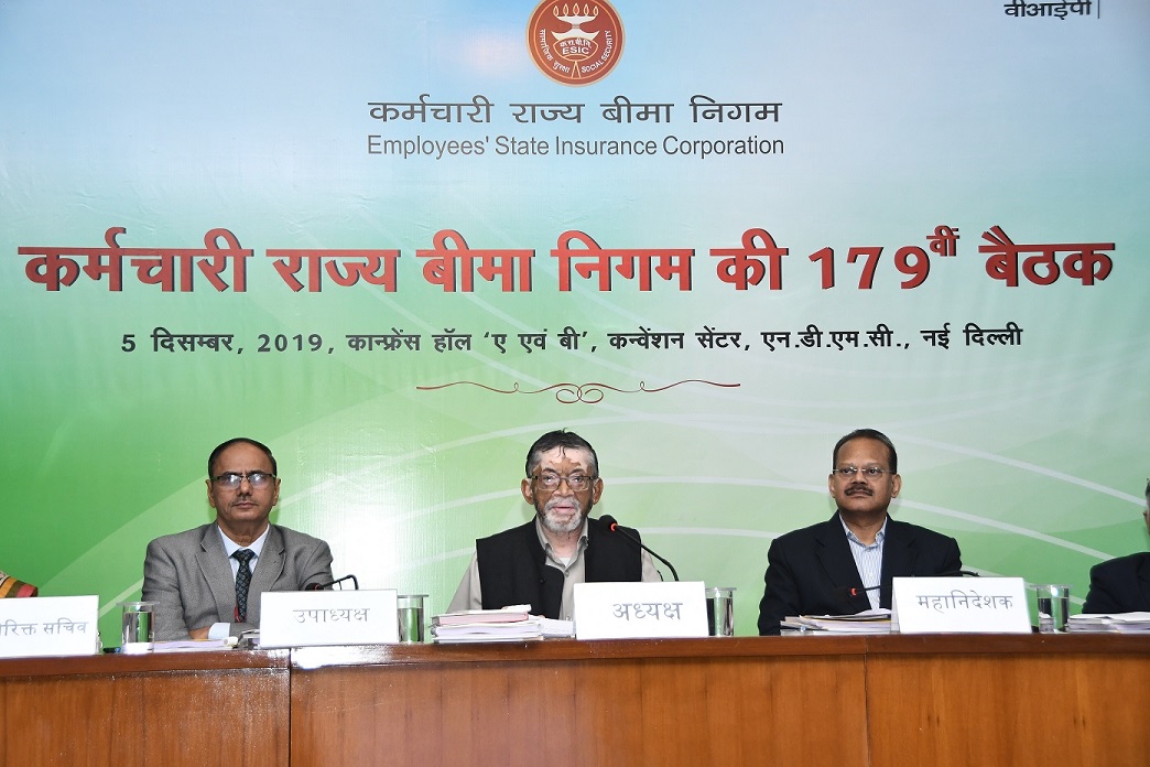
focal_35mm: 66
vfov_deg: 20.6
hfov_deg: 30.5
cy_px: 384
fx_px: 2108
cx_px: 575
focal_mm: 44
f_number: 5.6
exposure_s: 1/100
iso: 1600
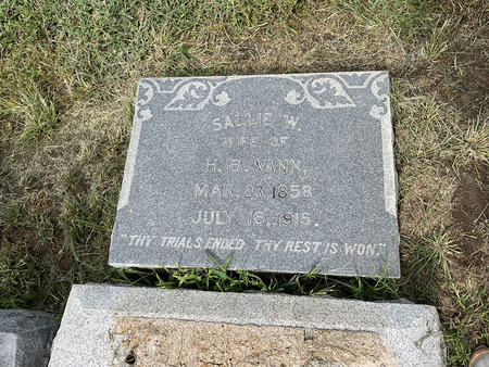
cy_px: 184
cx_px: 244
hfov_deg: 61.6
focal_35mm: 29
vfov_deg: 48.3
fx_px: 410
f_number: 1.8
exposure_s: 1/1311
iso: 16
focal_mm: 3
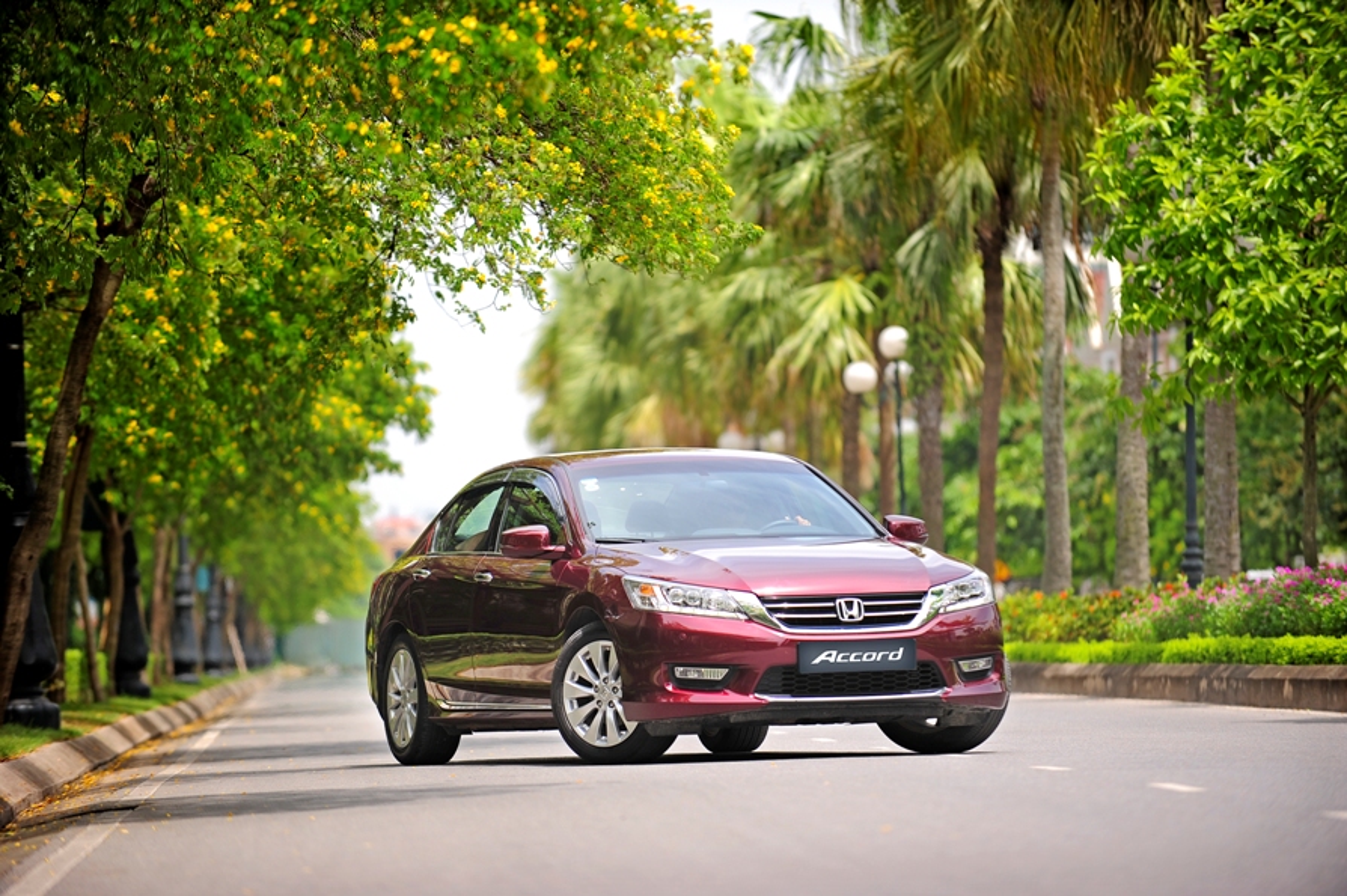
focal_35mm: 200
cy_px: 448
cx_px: 674
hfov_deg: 10.3
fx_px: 7479
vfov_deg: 6.9
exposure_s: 1/1000
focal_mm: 200
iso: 125
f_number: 2.8
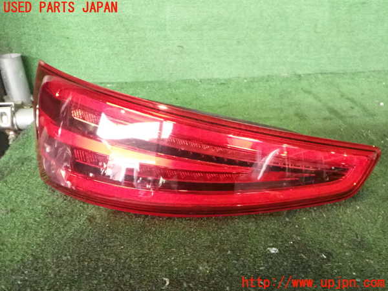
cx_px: 194
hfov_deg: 60.0
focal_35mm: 30
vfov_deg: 46.8
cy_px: 146
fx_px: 336
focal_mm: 5.4
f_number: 2.3
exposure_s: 1/500
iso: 4000
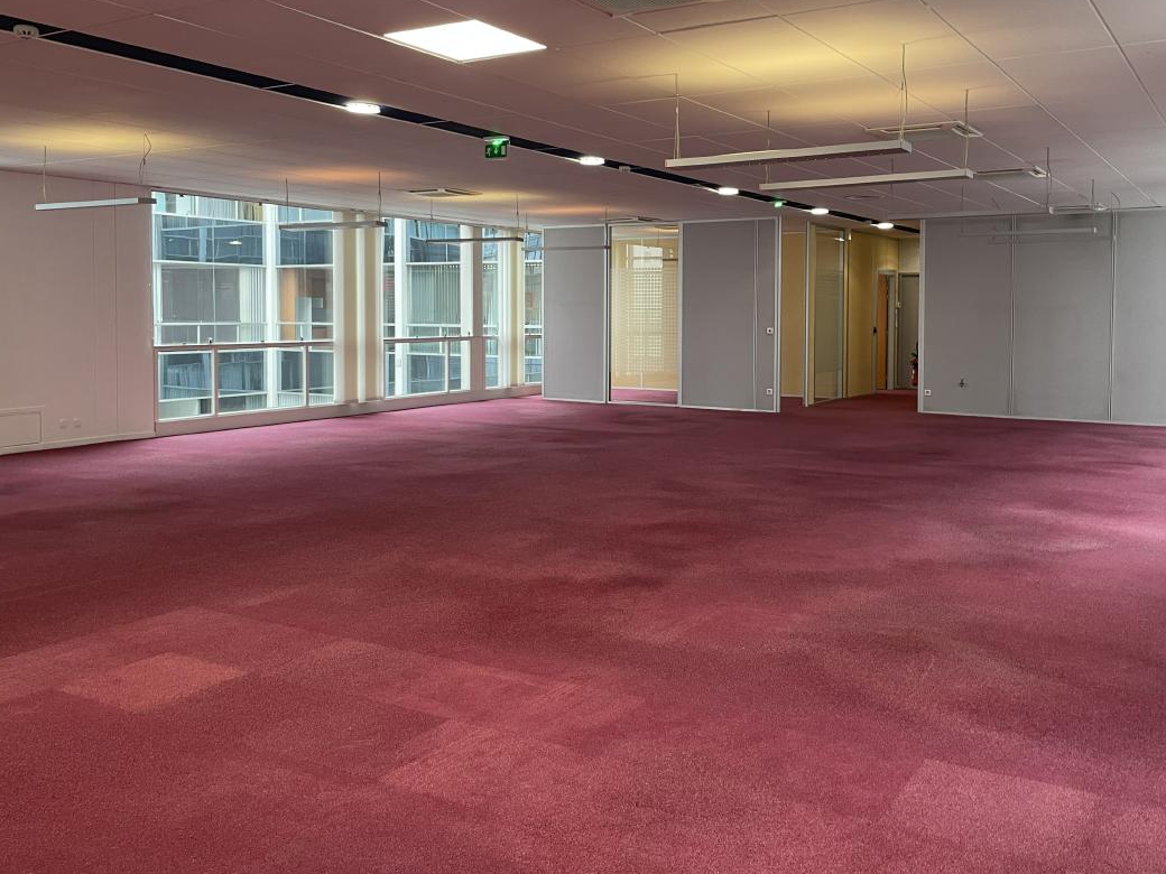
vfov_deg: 44.0
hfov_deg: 56.7
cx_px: 637
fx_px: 1078
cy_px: 363
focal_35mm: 32
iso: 80
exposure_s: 1/50
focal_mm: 4.2
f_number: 1.6
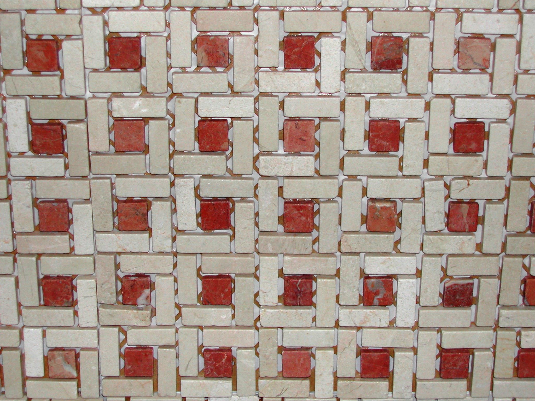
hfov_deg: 29.0
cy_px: 200
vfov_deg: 21.9
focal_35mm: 67
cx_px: 268
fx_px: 1036
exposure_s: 1/60.1
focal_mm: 14.2
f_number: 3.7
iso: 100
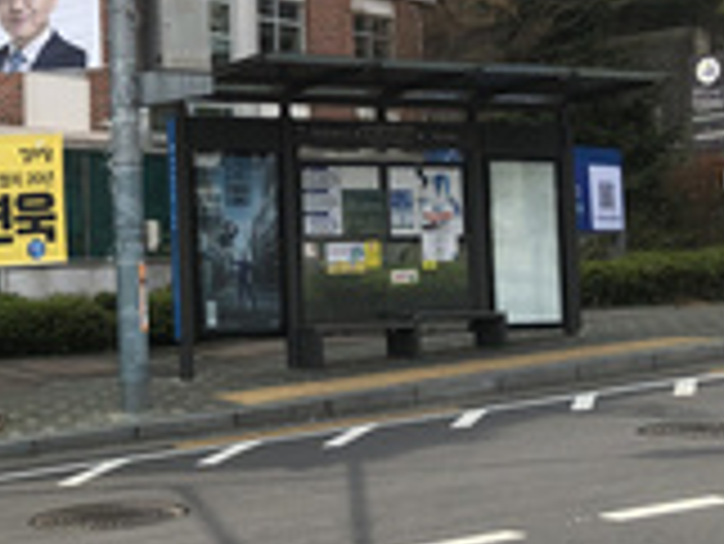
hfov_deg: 25.0
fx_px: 1507
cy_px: 173
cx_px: -85
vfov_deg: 20.4
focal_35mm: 72
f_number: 1.8
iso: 20
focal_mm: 3.99
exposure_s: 1/1230
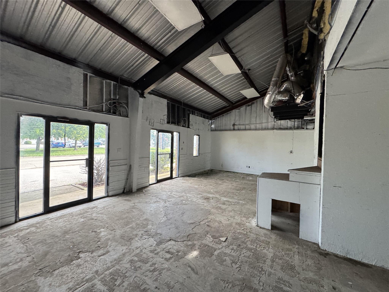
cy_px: 146
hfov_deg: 102.1
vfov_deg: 85.7
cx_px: 194
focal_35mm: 14
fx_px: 157
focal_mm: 2.22
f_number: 2.2
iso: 250
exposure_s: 1/99
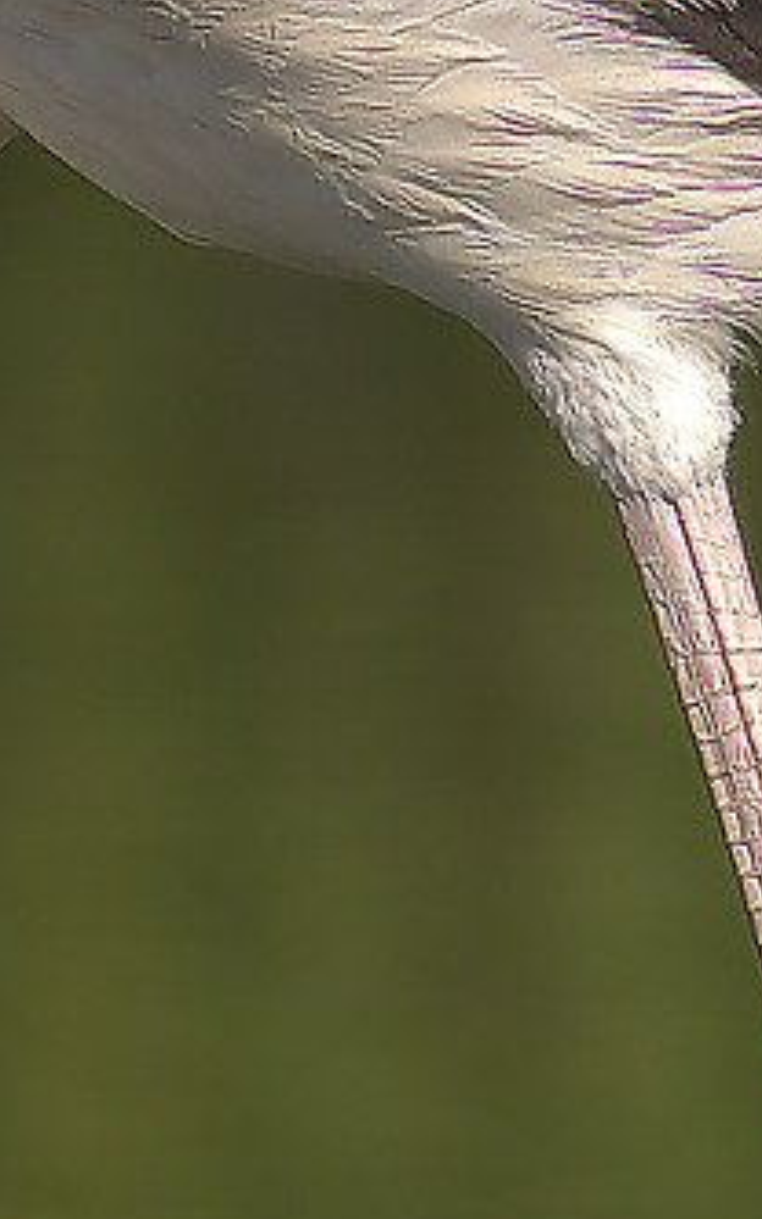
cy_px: 692
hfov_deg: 0.4
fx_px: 97730
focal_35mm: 2940
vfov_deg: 0.7
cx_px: -773
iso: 500
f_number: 8
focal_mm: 400
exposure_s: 1/1250
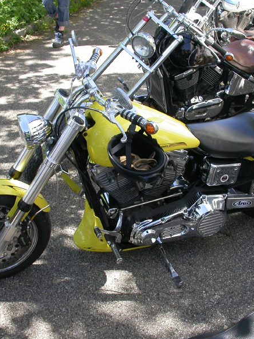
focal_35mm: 51
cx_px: 142
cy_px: 170
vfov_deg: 37.5
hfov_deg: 28.5
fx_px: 499
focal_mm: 7.85
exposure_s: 1/139
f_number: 4.7
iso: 100
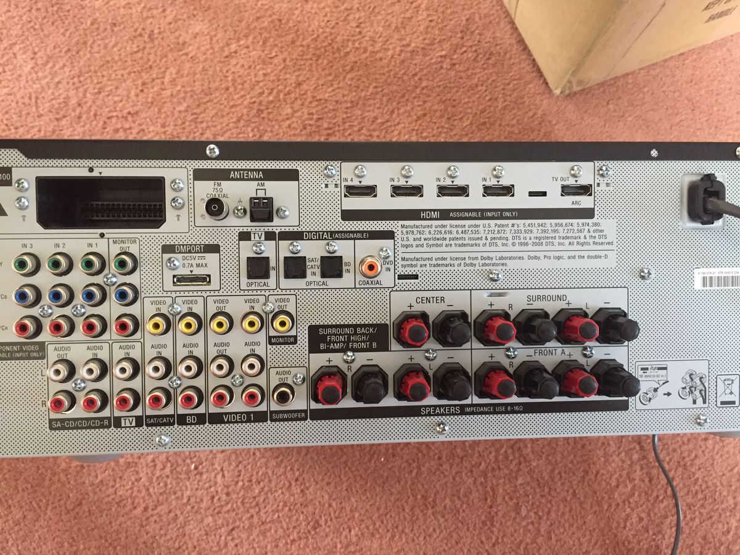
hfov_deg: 61.7
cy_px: 278
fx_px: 620
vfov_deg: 48.2
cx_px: 370
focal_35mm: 29
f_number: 2.2
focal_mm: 4.15
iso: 250
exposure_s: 1/25
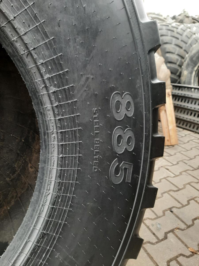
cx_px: 100
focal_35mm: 26
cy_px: 133
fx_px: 199
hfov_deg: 53.1
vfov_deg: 67.3
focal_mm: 3.93
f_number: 1.7
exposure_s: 1/50
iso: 80
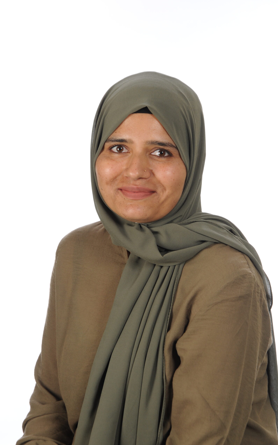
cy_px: 222
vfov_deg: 14.8
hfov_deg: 9.3
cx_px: 146
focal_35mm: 141
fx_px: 1709
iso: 200
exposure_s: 1/160
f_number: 11
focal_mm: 92
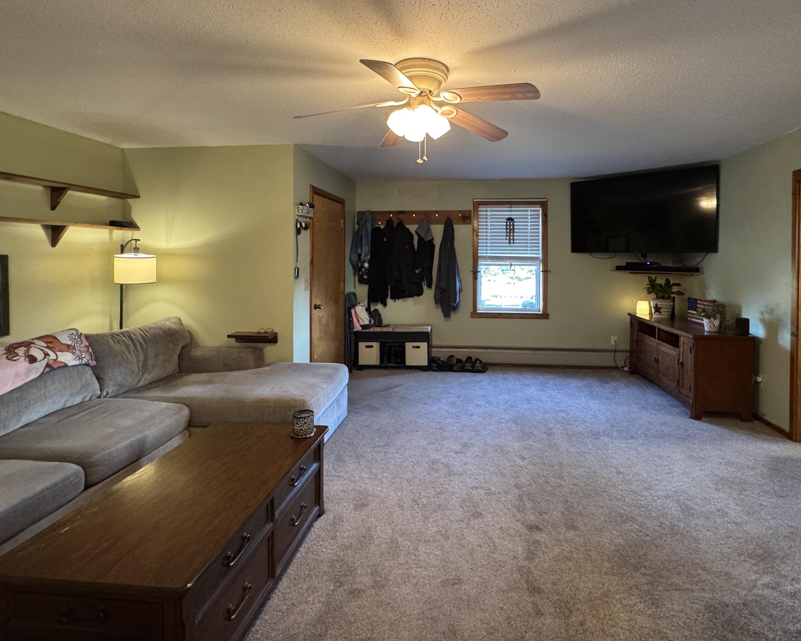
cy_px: 259
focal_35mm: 18
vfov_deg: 73.1
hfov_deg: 86.1
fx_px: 427
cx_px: 439
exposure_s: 1/60
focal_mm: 2.22
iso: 640
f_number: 2.2
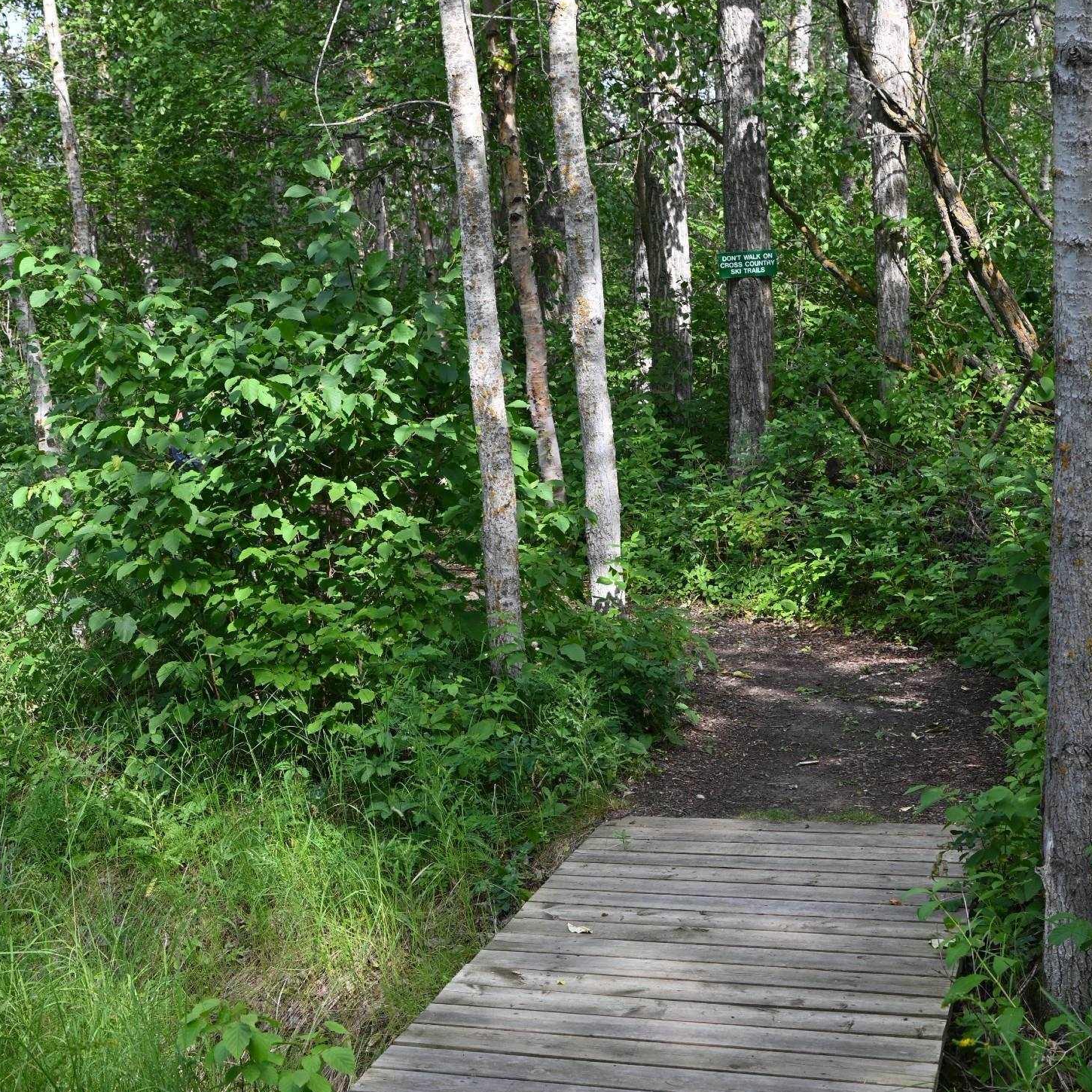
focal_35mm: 62
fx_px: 2213
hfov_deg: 27.7
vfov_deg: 27.7
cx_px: 562
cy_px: 630
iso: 400
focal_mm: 46
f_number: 7.1
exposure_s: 1/200
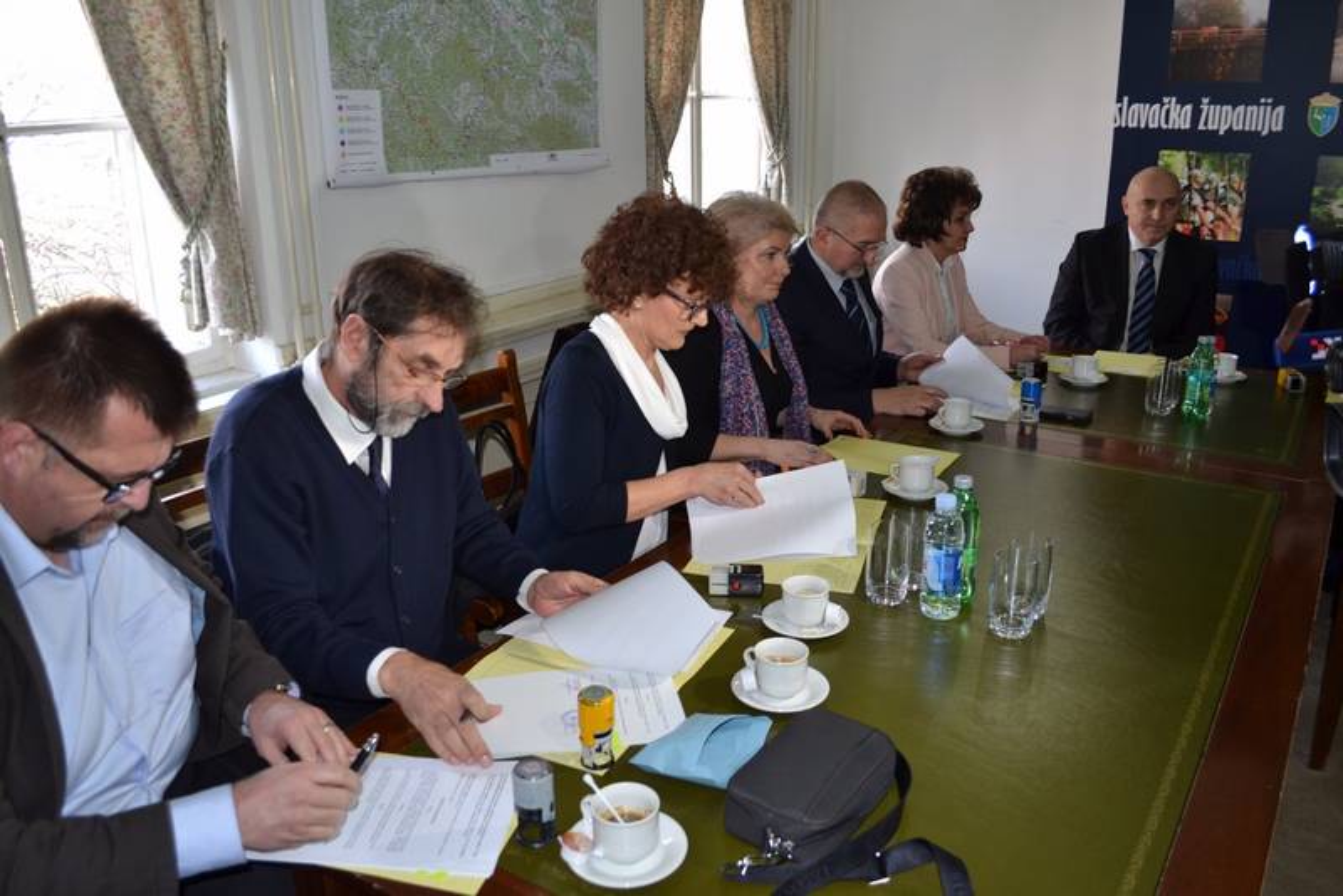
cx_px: 672
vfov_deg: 48.0
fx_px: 1008
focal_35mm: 27
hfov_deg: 67.4
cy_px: 448
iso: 450
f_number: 3.5
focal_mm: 18
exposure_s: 1/60
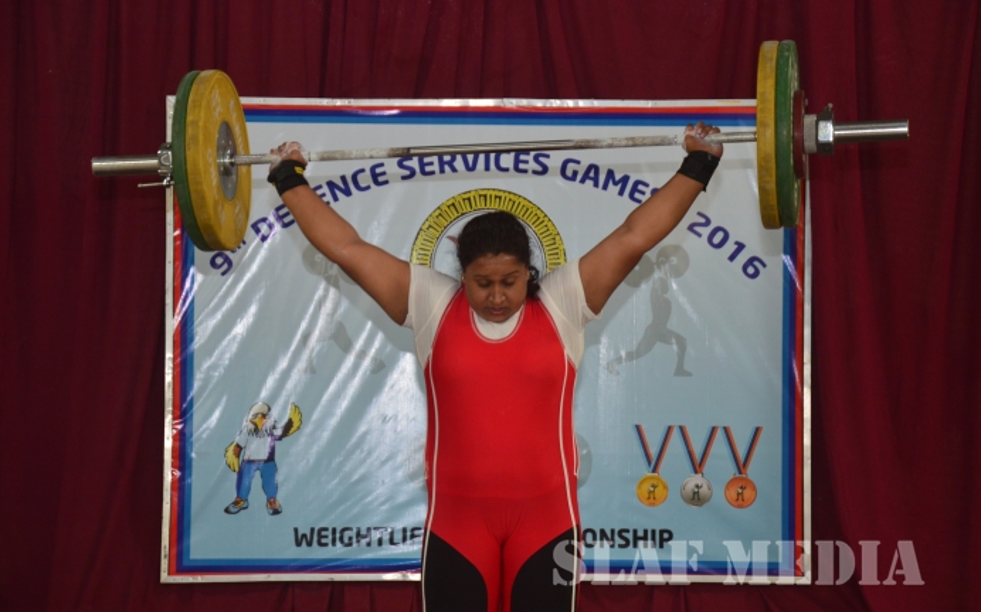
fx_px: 2726
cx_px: 486
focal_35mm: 102
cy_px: 319
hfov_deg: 20.4
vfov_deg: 12.8
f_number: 5.6
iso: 400
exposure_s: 1/80
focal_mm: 66
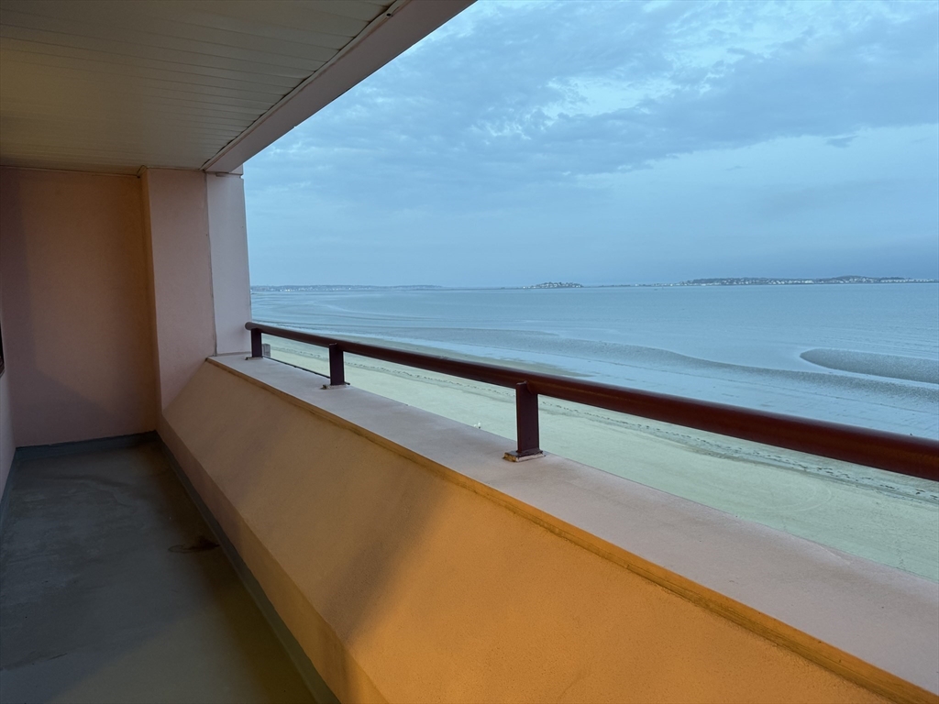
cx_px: 470
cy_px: 352
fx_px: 651
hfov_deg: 71.6
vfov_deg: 56.8
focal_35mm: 24
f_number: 1.78
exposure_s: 1/60
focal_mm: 6.76
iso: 125
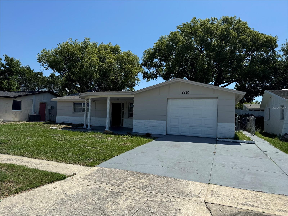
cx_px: 144
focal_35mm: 24
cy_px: 108
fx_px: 200
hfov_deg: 71.6
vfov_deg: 56.8
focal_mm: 6.76
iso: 80
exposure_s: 1/5814
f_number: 1.78
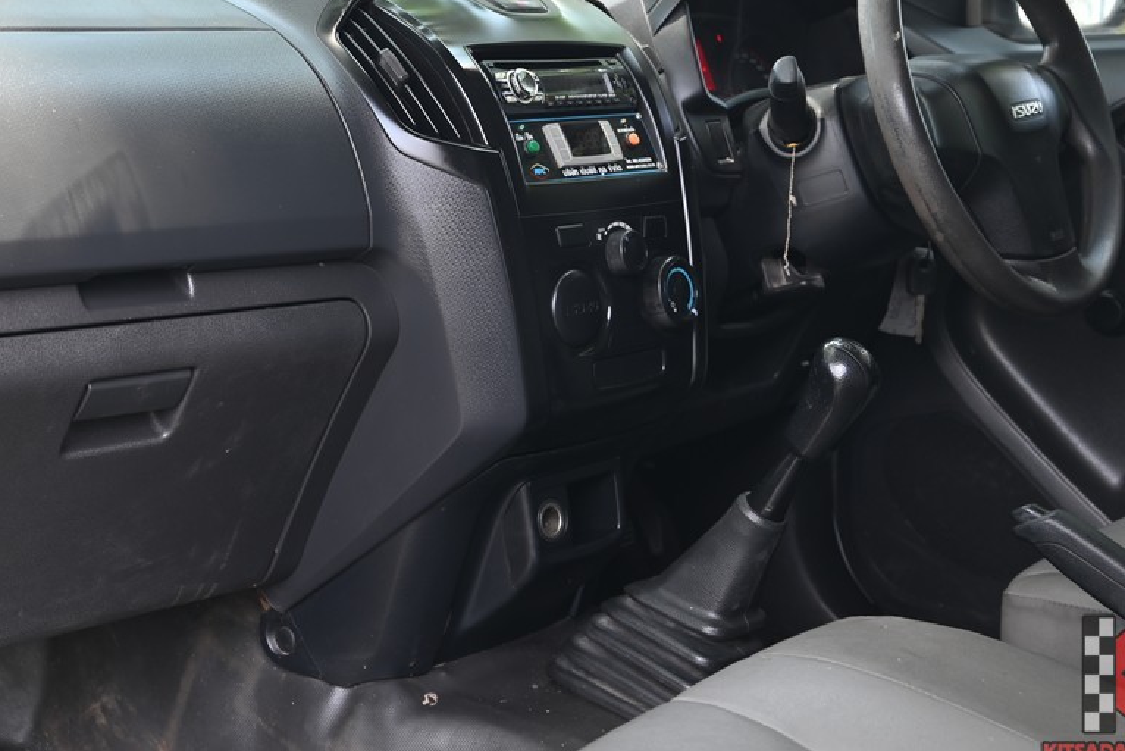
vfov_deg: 24.1
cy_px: 234
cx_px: 429
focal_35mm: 56
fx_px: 1750
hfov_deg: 35.5
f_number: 5.6
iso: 100
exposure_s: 1/20
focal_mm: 39
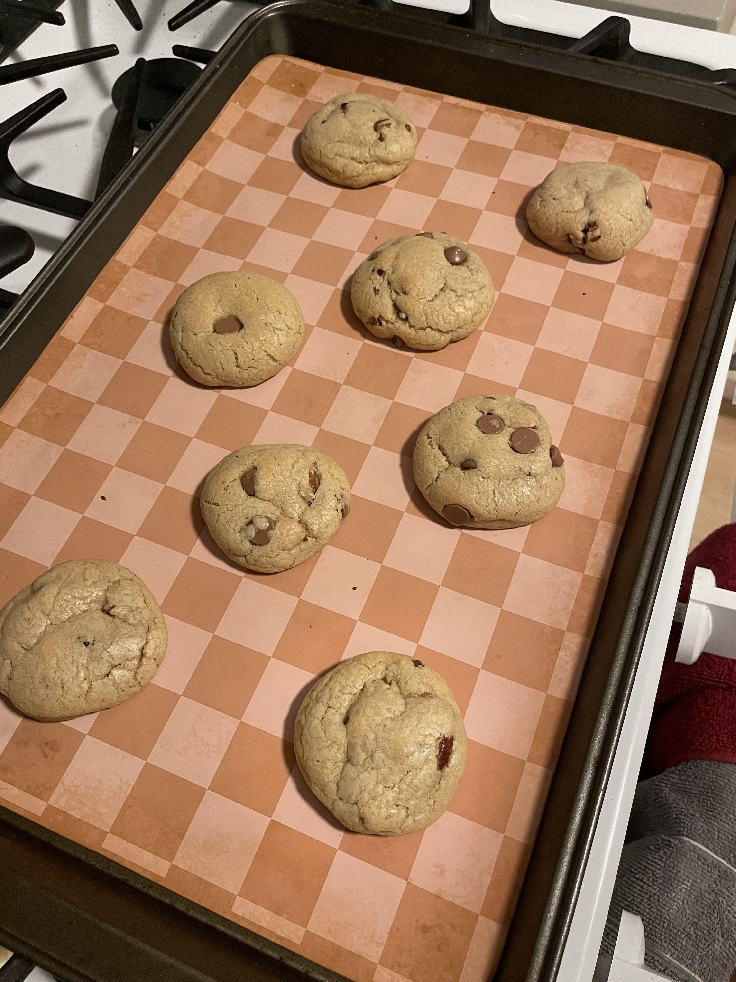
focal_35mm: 26
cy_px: 491
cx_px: 368
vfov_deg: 67.3
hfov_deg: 53.1
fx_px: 737
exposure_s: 1/40
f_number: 1.6
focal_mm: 4.2
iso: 400
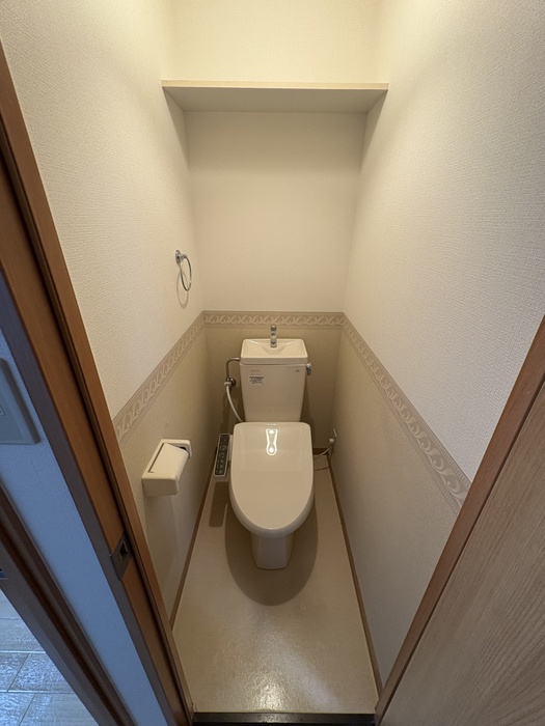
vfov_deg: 102.1
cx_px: 272
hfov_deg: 85.7
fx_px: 294
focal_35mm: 14
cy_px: 363
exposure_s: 1/60
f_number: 2.2
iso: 200
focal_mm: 2.22
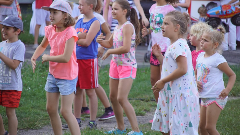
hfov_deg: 10.1
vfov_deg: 5.7
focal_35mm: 214
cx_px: 120
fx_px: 1359
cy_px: 60
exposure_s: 1/250
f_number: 5.6
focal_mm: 135
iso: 500
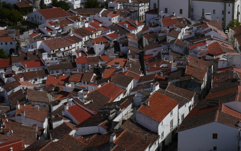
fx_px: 407
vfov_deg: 20.6
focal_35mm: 62
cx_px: 187
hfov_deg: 32.2
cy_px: 18
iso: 125
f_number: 8
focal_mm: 11.3
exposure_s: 1/800
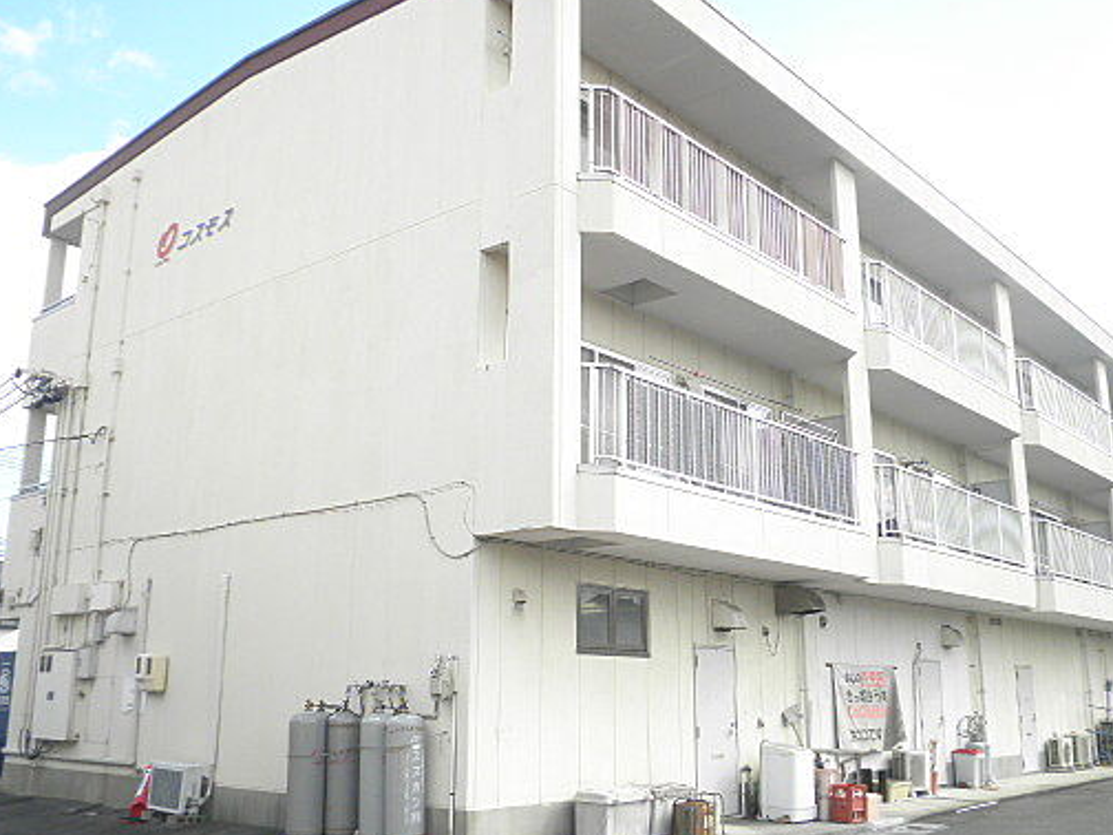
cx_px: 576
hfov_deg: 55.3
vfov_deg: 42.9
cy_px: 409
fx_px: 1061
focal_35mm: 33
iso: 64
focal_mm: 4.7
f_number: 2.8
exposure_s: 1/320
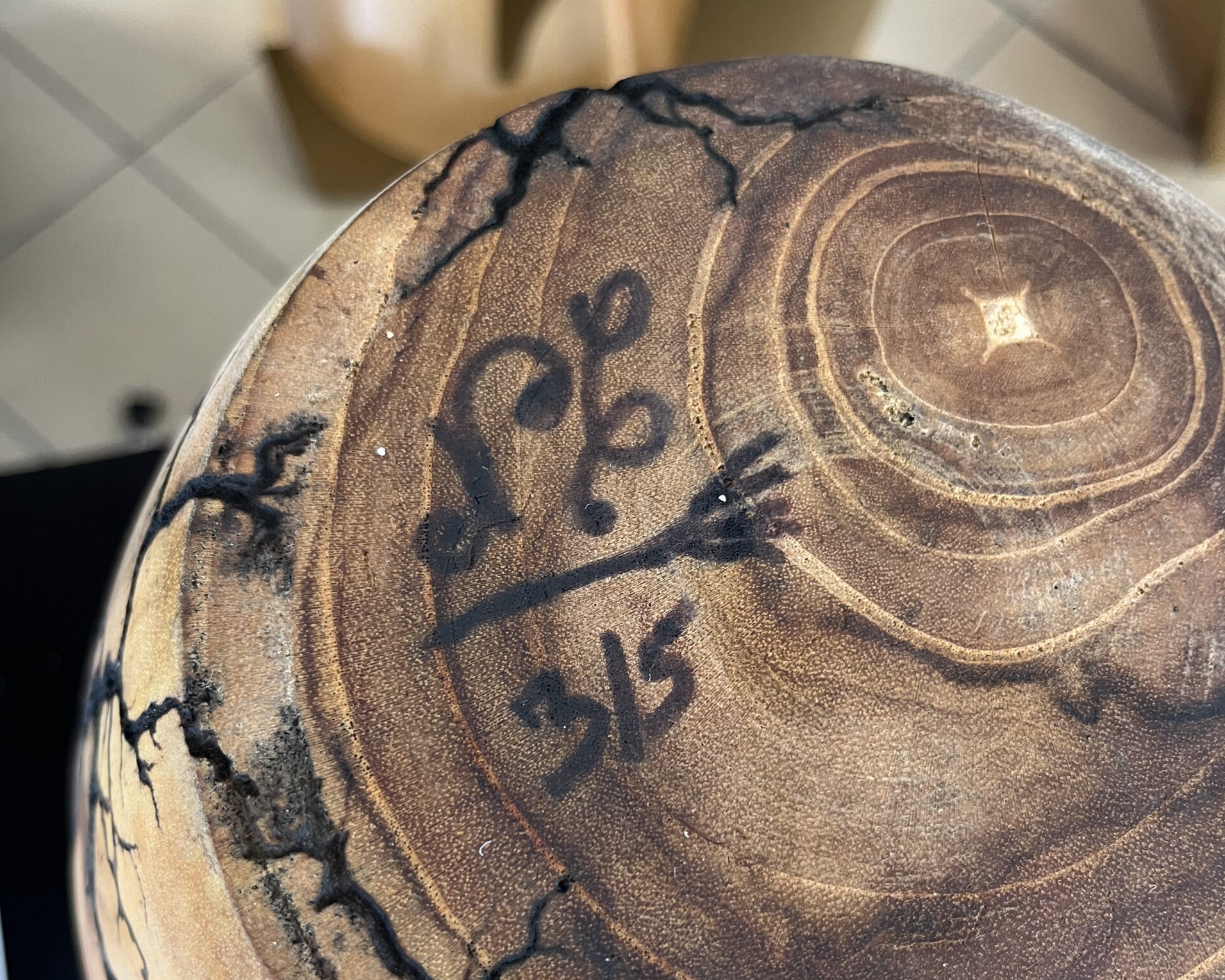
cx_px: 613
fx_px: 1233
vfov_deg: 43.3
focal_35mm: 34
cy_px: 555
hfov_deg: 52.8
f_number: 1.6
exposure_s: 1/69
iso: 125
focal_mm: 5.1
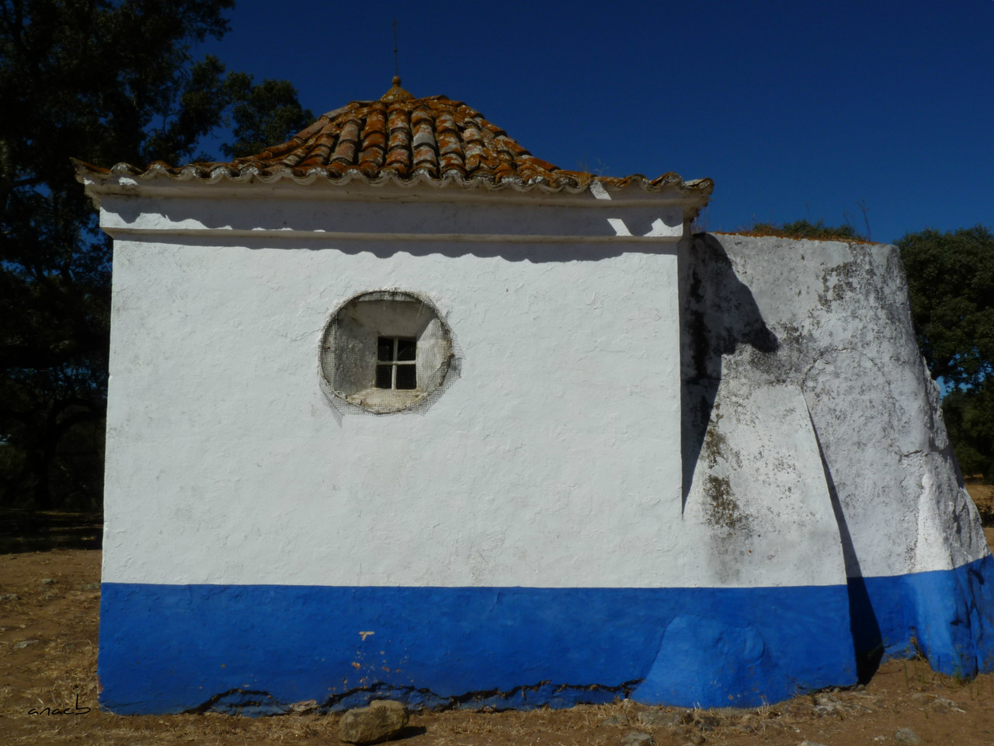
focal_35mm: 32
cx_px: 497
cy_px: 373
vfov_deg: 44.2
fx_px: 919
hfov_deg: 56.8
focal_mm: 5.8
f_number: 8
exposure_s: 1/500
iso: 80
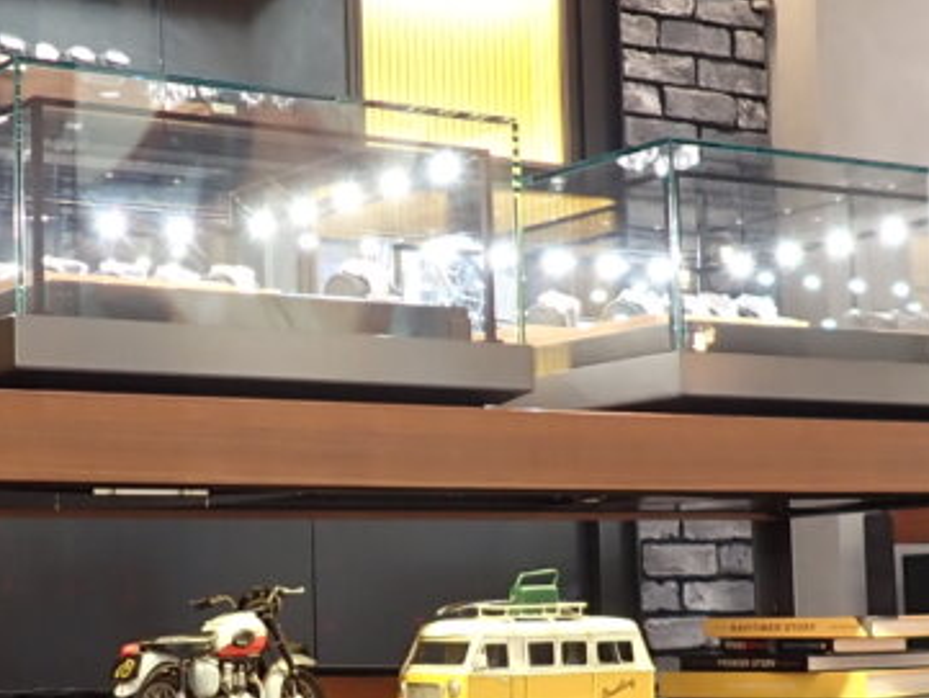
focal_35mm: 83
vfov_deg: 17.8
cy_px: 435
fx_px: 2228
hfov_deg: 23.4
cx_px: 281
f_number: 2
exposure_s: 1/60
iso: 160
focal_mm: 4.5
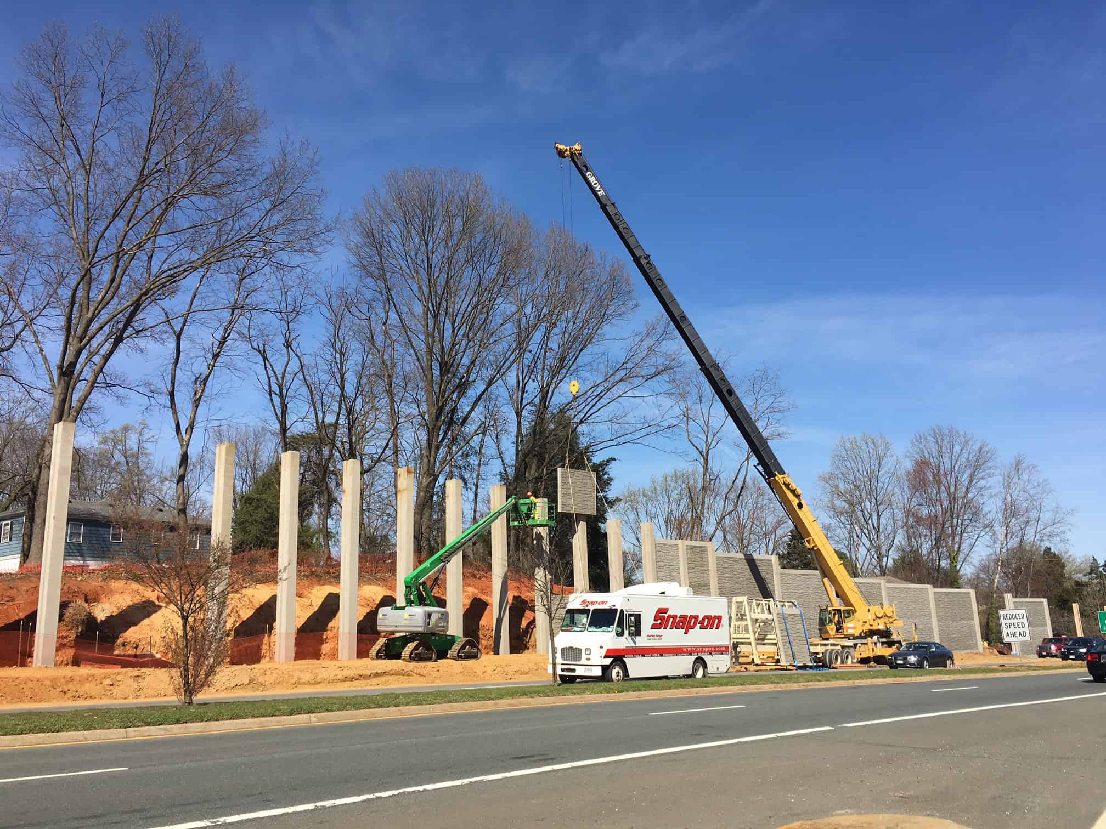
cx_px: 553
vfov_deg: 48.2
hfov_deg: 61.7
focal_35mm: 29
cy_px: 414
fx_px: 927
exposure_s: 1/1570
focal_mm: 4.2
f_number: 2.2
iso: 25
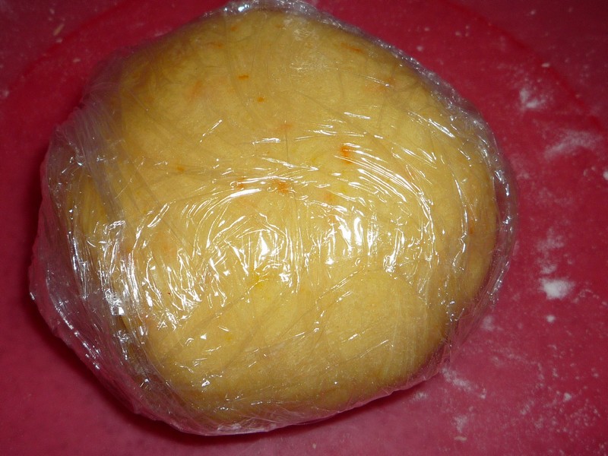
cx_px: 304
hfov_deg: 40.4
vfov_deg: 30.9
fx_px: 826
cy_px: 228
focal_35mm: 47
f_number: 4
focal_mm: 5.8
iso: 100
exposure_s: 1/30
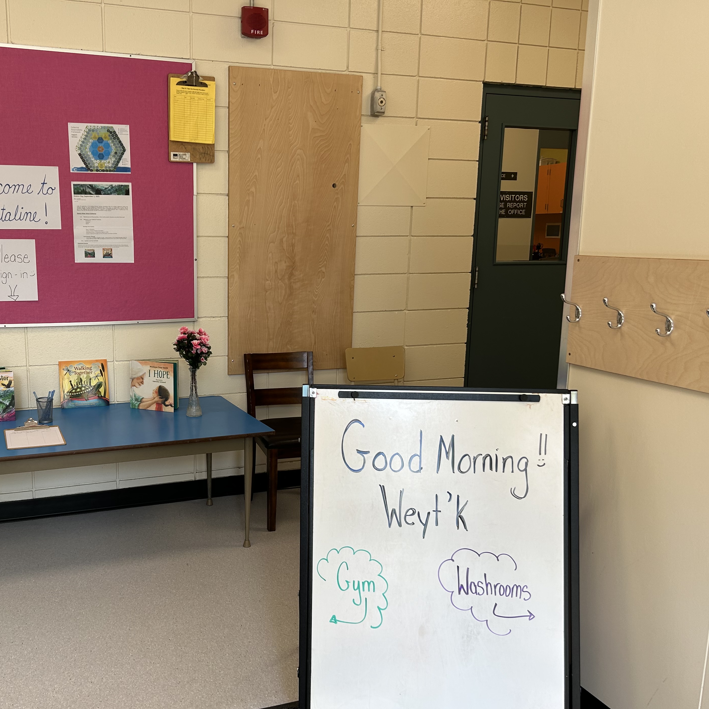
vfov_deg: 49.7
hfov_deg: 49.0
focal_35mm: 33
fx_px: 765
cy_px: 382
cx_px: 240
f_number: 1.5
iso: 32
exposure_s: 1/141
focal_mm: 5.7
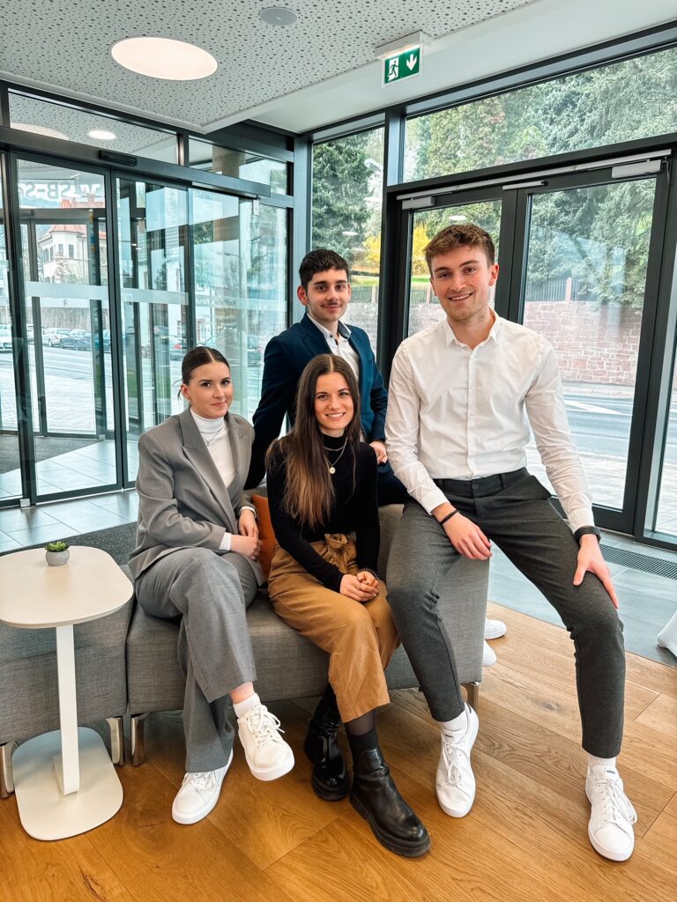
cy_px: 451
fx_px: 626
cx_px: 338
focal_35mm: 24
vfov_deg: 71.6
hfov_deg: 56.8
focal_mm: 6.86
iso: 80
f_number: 1.8
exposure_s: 1/75
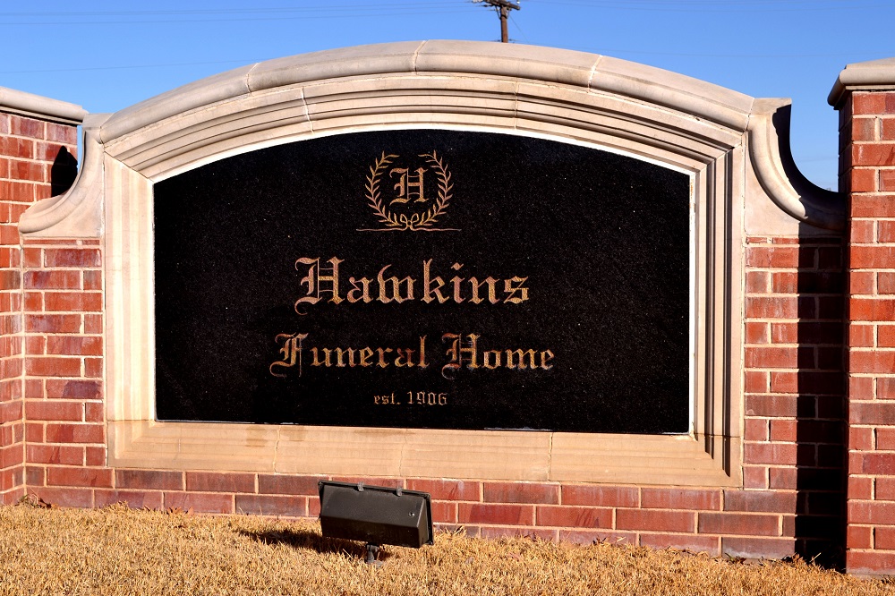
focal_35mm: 57
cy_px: 298
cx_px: 448
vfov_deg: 23.8
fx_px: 1417
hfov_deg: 35.1
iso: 100
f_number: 8
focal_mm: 38
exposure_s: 1/250
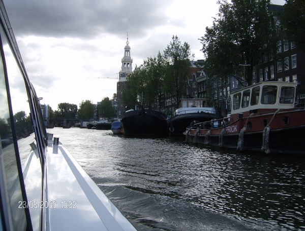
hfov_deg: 51.1
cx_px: 152
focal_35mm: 36
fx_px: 319
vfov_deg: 40.0
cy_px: 116
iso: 100
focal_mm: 6
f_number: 4.7
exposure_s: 1/351
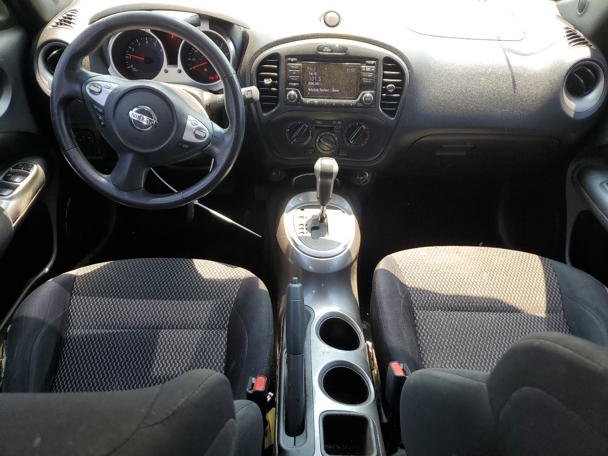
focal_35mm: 26
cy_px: 228
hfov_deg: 67.3
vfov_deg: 53.1
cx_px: 304
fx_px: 457
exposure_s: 1/185
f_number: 1.5
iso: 50
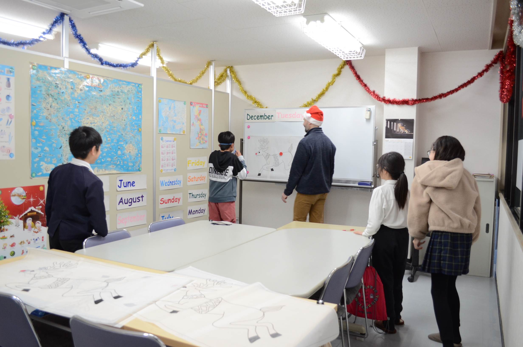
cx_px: 262
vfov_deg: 43.4
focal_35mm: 30
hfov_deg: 62.0
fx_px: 435
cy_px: 174
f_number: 4
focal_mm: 20
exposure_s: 1/60
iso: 800
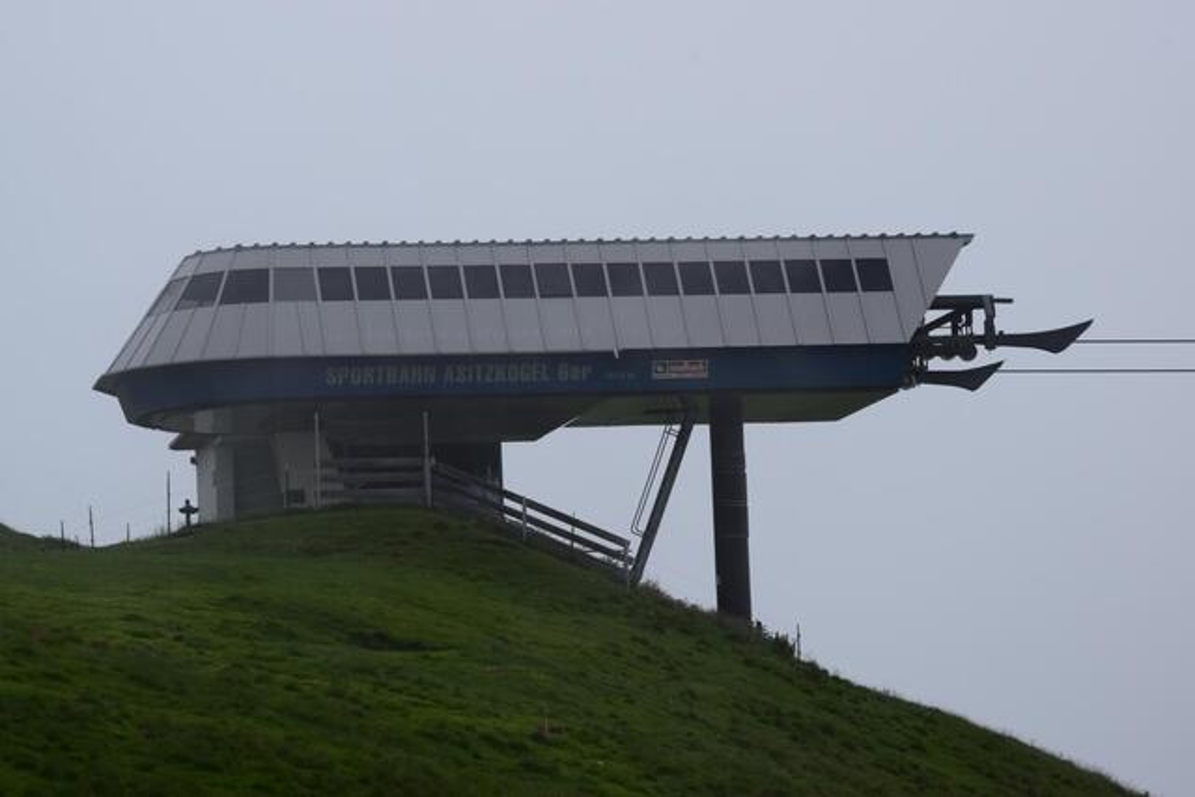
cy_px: 398
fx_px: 5229
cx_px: 598
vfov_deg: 8.7
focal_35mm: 158
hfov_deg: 13.0
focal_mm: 105
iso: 400
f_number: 11
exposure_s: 1/500
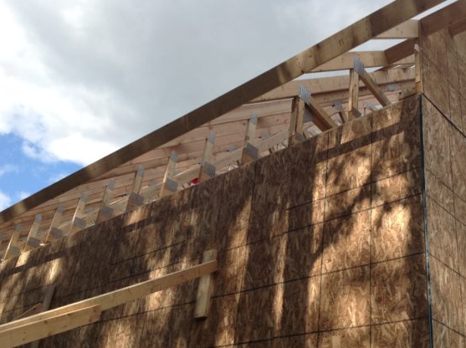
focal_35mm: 44
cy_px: 189
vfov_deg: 32.8
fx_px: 591
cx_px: 281
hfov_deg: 42.8
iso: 50
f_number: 2.4
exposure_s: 1/975
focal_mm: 4.28
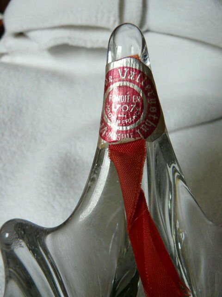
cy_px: 148
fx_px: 239
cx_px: 111
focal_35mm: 28
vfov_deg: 63.4
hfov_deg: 49.7
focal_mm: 4.6
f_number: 2.8
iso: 200
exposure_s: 1/15
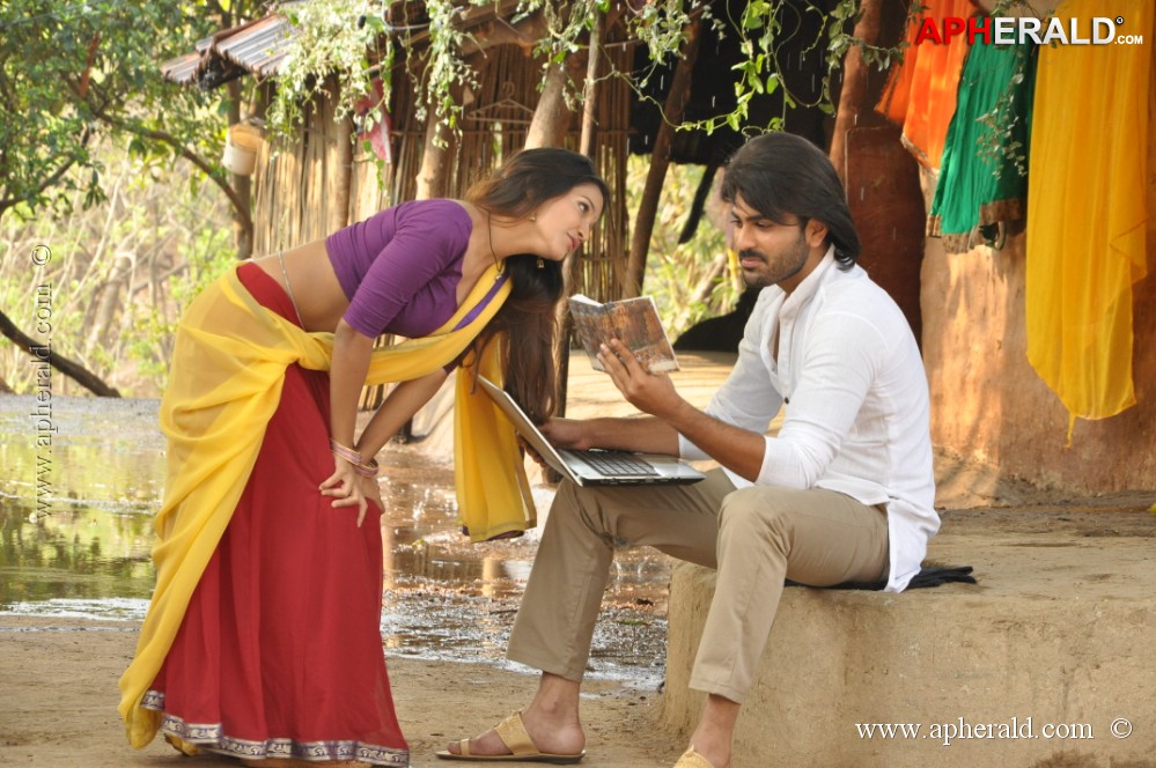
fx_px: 5052
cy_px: 384
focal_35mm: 158
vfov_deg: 8.7
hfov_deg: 13.1
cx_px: 578
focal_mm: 105
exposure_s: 1/125
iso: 800
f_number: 9
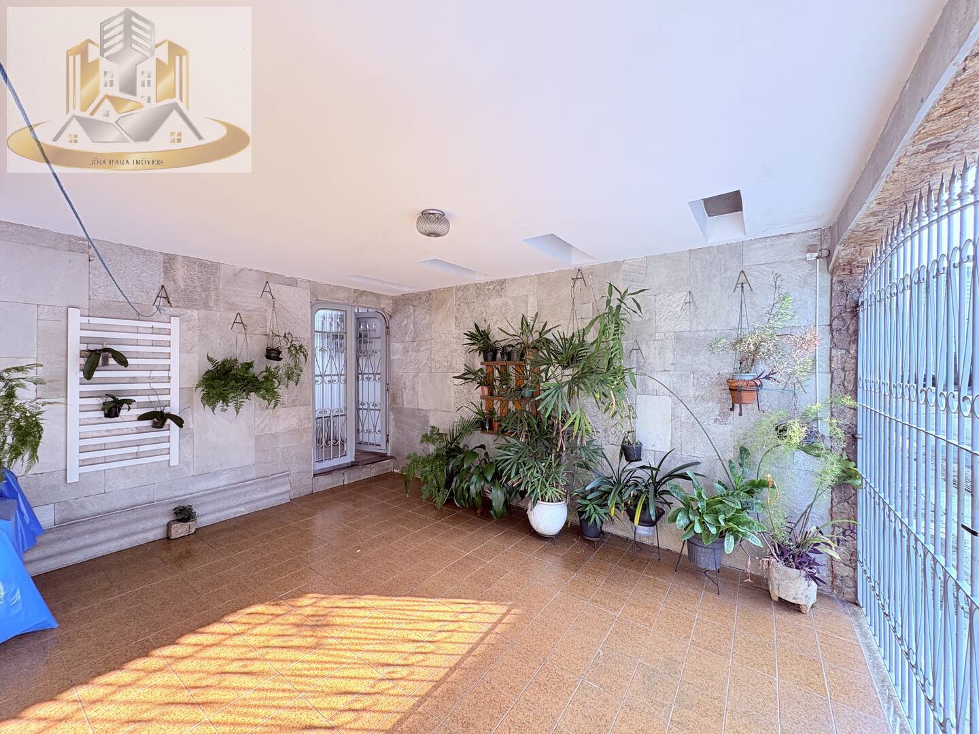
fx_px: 396
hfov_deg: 102.1
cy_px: 367
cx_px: 490
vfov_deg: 85.7
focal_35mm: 14
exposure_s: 1/99
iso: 50
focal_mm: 2.22
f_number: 2.2
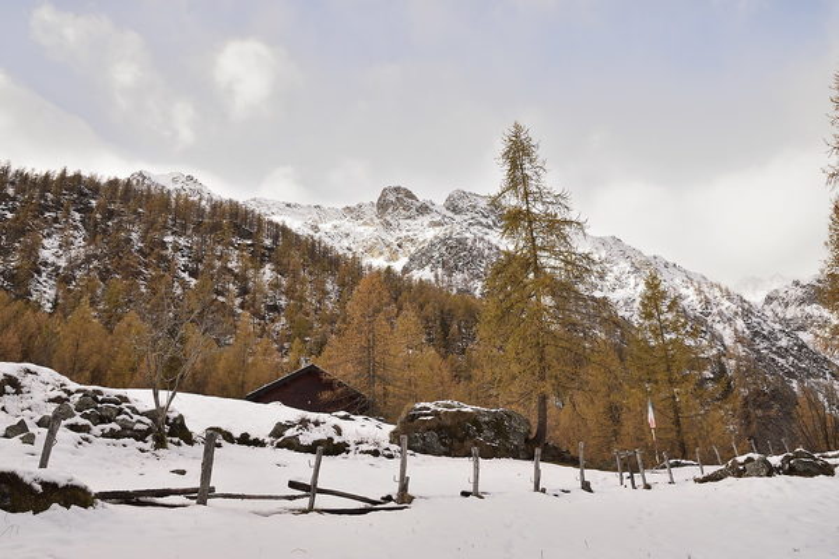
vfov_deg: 47.9
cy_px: 280
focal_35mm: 27
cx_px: 420
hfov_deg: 67.4
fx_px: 629
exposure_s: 1/200
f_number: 8
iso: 400
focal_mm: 18
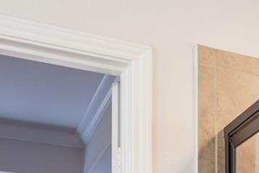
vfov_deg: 11.7
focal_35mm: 104
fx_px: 748
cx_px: 385
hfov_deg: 17.7
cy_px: 350
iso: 400
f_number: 8
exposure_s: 1/2.5
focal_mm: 18
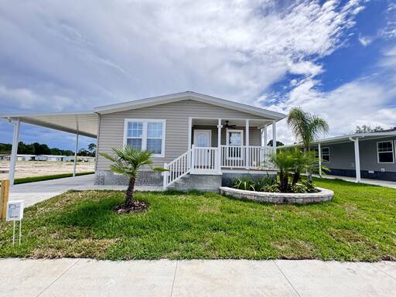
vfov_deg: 85.7
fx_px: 160
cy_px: 148
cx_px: 198
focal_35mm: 14
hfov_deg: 102.1
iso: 40
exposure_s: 1/544
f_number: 2.2
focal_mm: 2.22
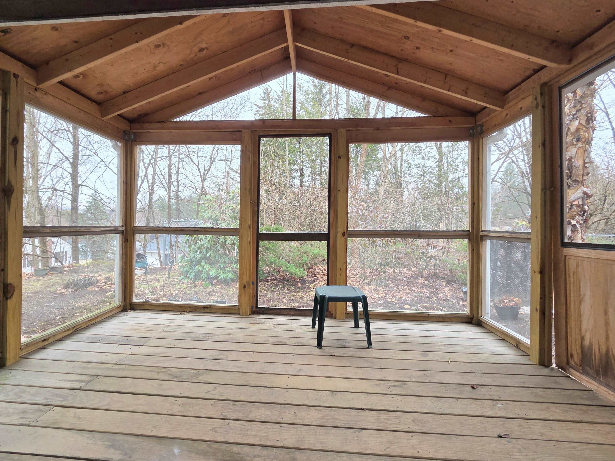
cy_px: 222
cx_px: 294
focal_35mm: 14
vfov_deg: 85.6
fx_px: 249
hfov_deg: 102.0
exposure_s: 1/120
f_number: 2.2
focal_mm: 2.2
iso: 80
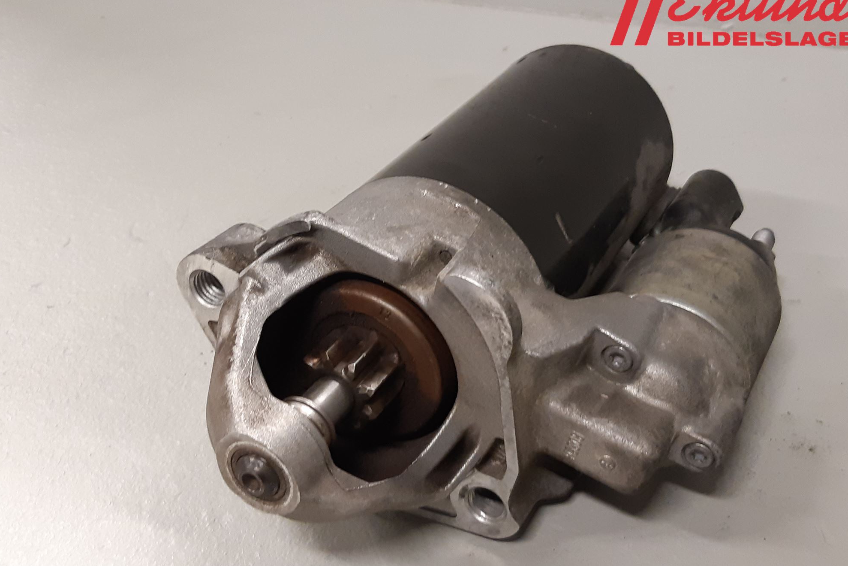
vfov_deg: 46.4
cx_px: 434
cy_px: 303
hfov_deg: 65.5
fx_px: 660
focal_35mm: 28
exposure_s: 1/50
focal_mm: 3.93
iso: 200
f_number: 1.7
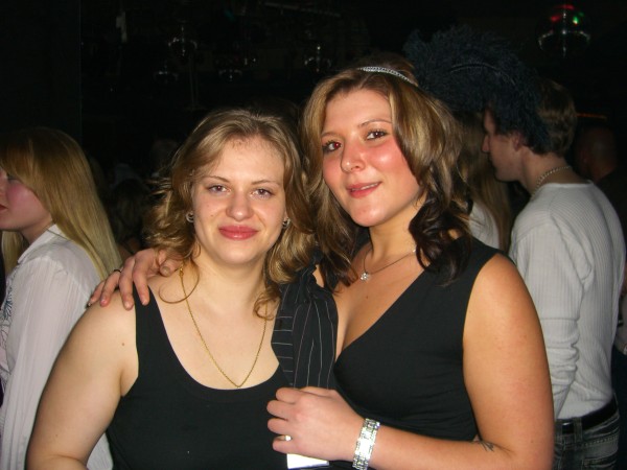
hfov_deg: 49.0
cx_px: 314
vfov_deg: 37.7
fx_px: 688
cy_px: 235
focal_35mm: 38
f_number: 2.8
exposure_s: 1/60
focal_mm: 7.9
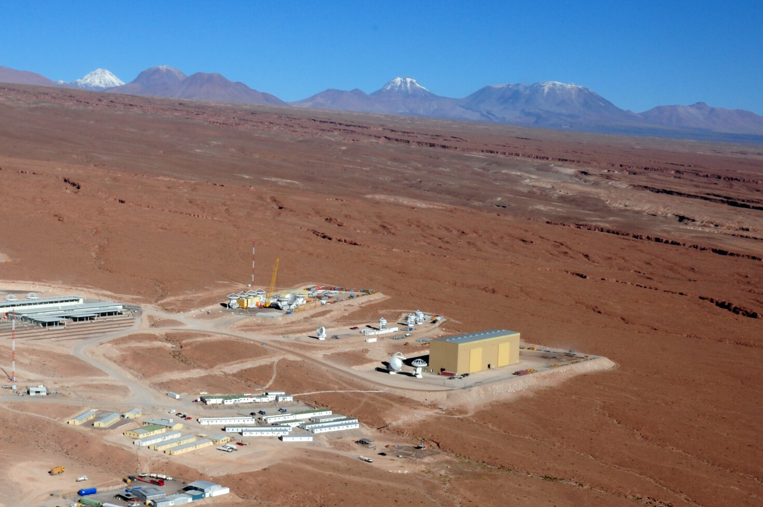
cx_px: 199
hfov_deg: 33.4
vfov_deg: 22.9
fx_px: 1249
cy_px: 307
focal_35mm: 59
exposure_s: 1/40
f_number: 22
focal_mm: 24
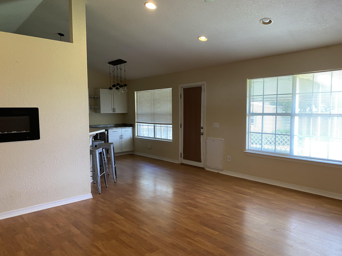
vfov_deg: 53.1
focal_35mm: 26
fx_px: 257
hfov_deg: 67.3
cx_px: 171
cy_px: 128
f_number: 1.8
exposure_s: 1/60
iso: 160
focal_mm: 4.25
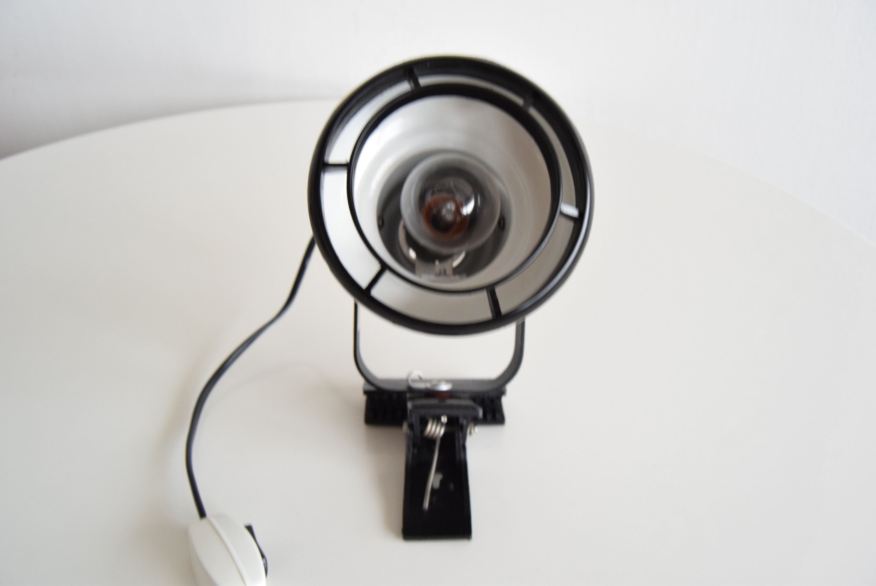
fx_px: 657
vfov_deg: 48.0
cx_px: 438
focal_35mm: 27
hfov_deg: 67.3
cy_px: 293
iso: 1600
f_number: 5.6
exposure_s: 1/125
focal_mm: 18
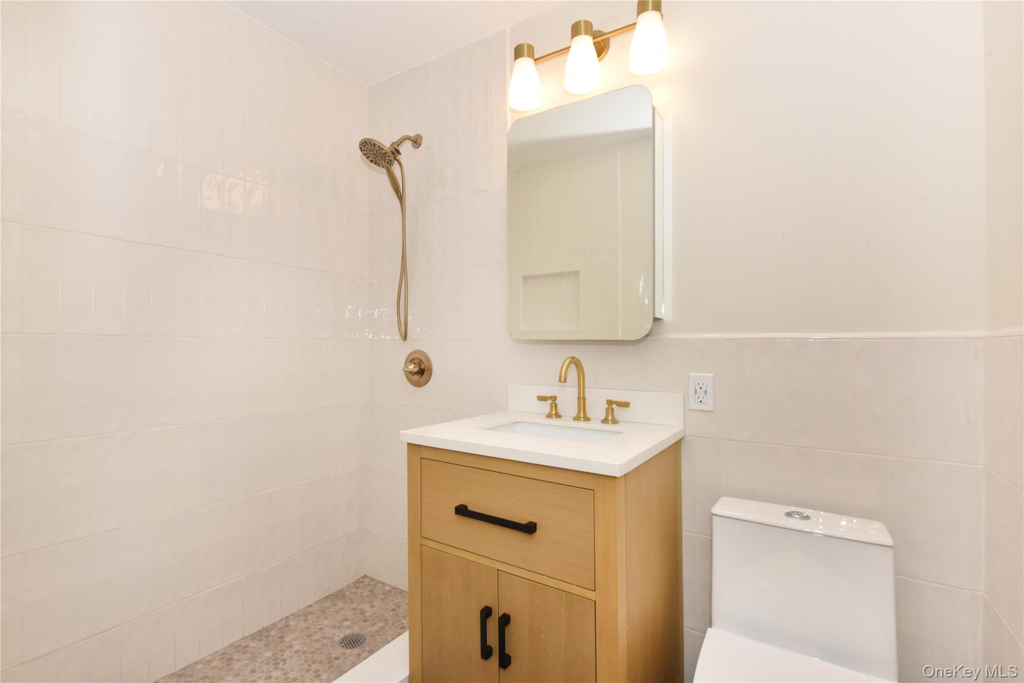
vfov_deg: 73.8
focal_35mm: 16
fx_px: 455
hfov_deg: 96.7
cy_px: 342
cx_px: 512
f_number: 13
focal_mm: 16
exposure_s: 1/125
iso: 1600
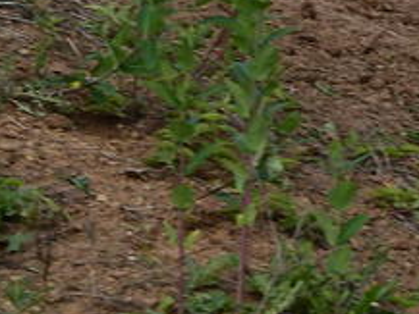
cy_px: -295
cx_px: 841
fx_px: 8635
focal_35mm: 713
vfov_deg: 2.1
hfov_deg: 2.8
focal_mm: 110
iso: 640
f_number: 6.3
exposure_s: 1/1000
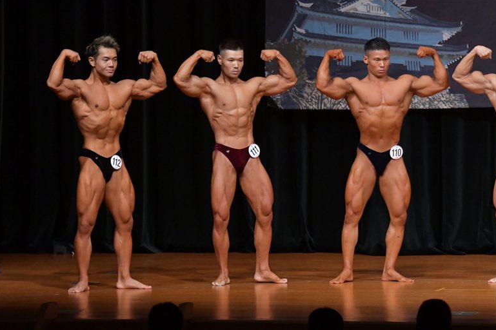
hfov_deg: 8.0
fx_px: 3539
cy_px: 164
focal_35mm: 257
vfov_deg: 5.3
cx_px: 248
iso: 5000
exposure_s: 1/400
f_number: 5.6
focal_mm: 170
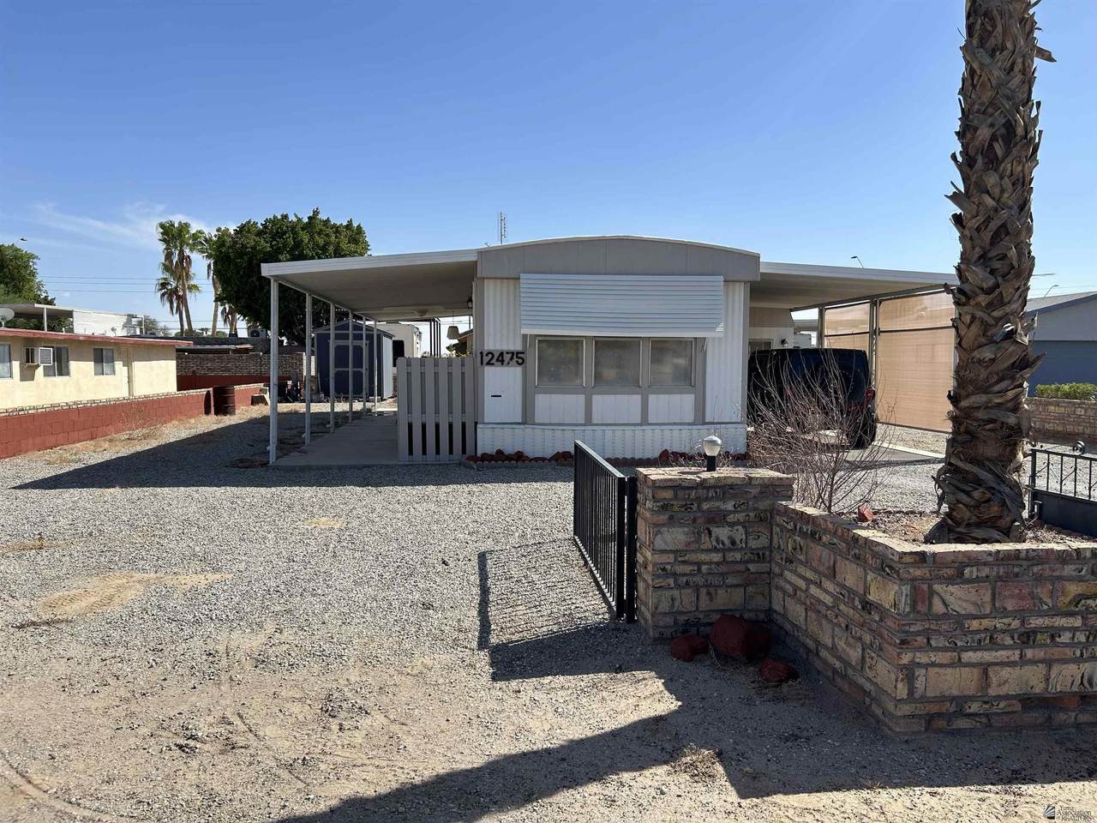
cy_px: 412
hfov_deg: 67.3
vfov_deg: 53.1
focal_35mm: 26
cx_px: 548
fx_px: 824
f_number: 1.5
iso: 50
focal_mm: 5.7
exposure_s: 1/4831
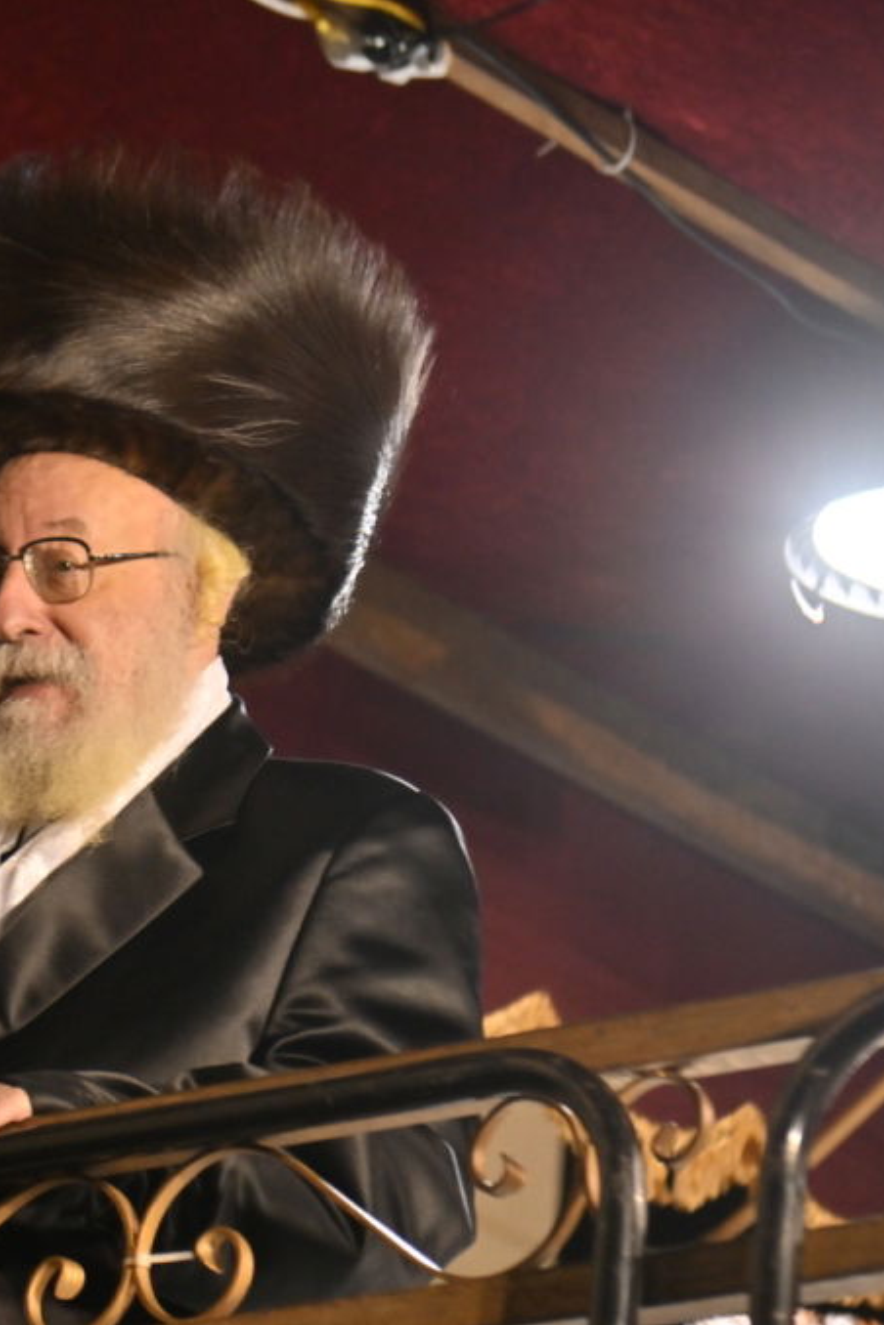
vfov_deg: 8.3
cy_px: 664
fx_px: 9171
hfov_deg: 5.5
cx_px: 147
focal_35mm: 249
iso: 500
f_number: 4
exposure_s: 1/125
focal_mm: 110
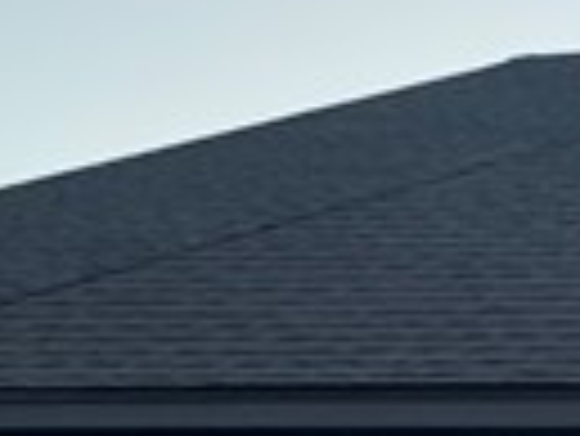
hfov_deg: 16.9
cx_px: 710
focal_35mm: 111
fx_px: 1862
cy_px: 791
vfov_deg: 12.2
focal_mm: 2.22
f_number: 2.2
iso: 320
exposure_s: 1/76
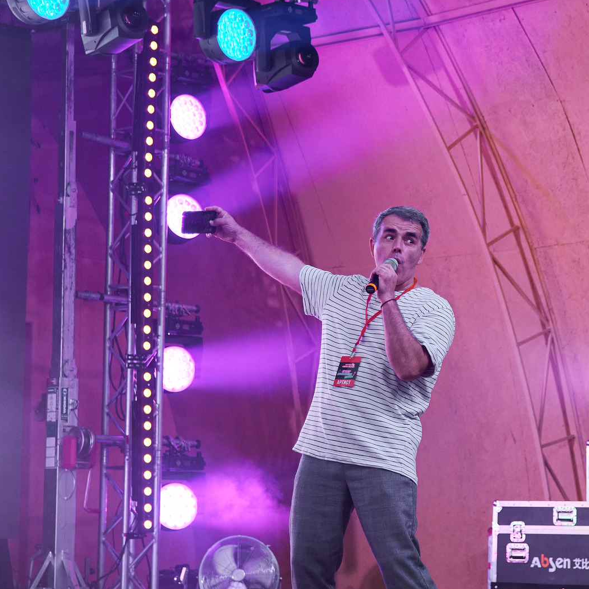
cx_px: 377
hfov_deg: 14.9
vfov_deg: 14.9
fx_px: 2252
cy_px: 308
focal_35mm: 117
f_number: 2.8
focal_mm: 50
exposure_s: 1/500
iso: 500
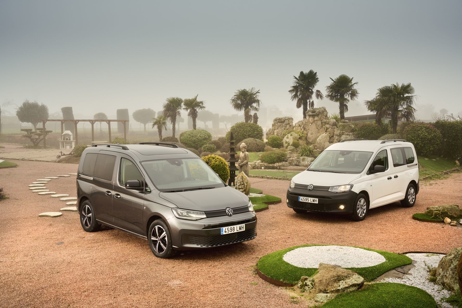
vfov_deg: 34.2
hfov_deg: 49.6
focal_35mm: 39
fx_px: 500
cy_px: 154
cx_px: 231
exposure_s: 1/30
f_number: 11
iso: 160
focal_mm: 39
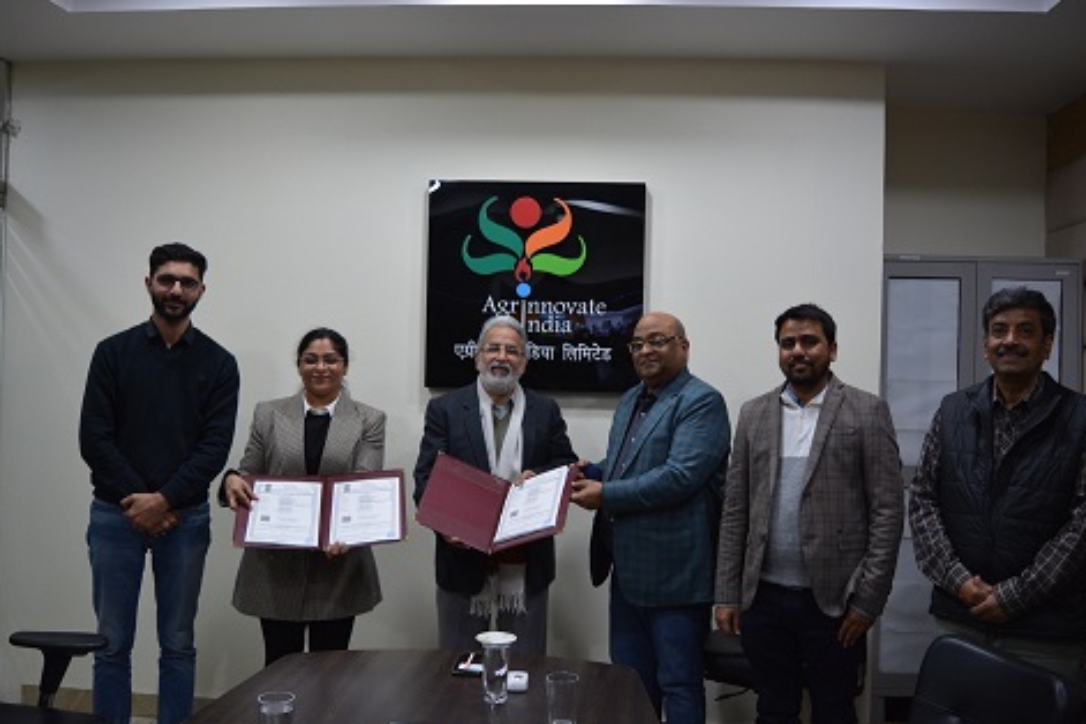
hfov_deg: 54.4
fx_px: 1056
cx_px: 551
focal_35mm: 35
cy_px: 368
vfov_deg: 37.9
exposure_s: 1/60
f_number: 4
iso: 500
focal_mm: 22
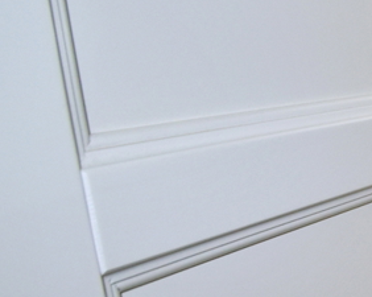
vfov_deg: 25.3
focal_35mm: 60
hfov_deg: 19.5
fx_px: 660
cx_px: 728
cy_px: 161
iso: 320
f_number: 4.5
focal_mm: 10
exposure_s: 1/60
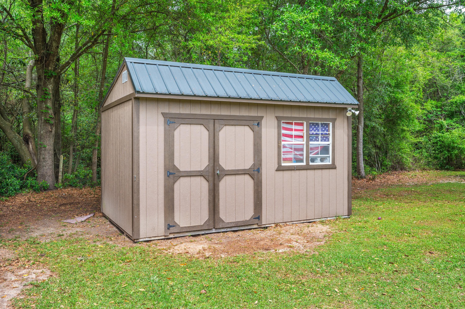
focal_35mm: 30
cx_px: 232
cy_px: 154
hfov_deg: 62.0
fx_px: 387
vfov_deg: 43.6
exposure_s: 1/125
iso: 100
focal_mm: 30
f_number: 9
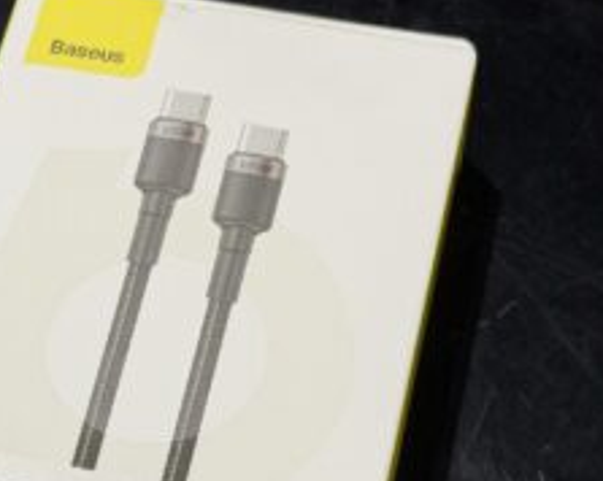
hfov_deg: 15.2
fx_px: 2247
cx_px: 149
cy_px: 408
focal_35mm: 126
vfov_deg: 12.2
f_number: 1.78
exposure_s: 1/81
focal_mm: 6.76
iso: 100
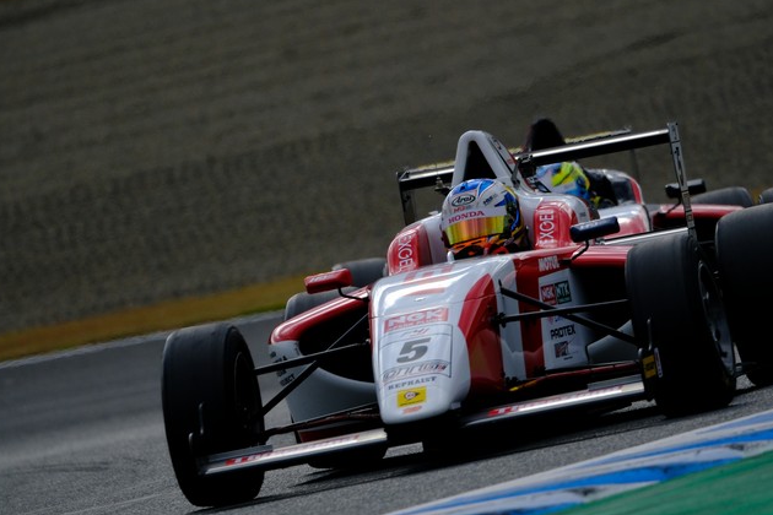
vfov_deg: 1.5
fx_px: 19130
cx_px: 409
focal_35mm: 891
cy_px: 262
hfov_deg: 2.3
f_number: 8
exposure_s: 1/1250
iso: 640
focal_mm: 520.2
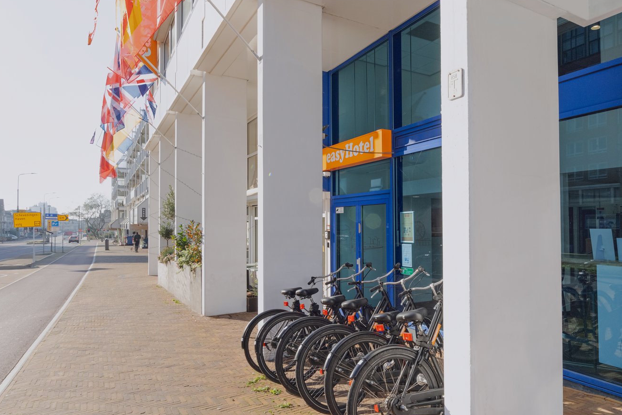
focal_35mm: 25
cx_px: 397
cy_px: 234
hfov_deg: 70.1
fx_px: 432
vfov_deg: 51.2
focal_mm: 16
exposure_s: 1/400
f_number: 10
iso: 800
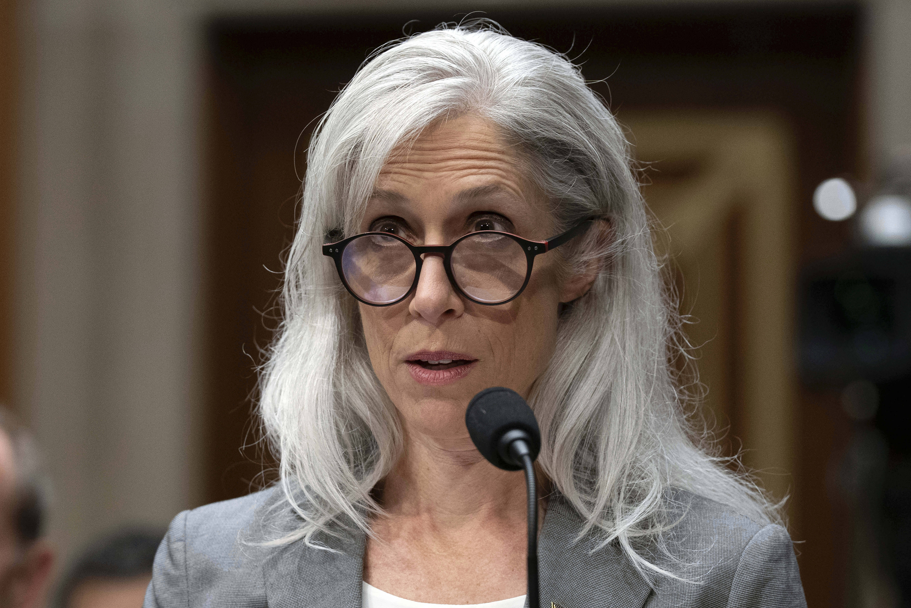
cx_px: 457
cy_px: 305
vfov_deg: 6.8
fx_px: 5086
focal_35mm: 201
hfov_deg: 10.2
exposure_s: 1/320
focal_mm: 200
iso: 2500
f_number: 4
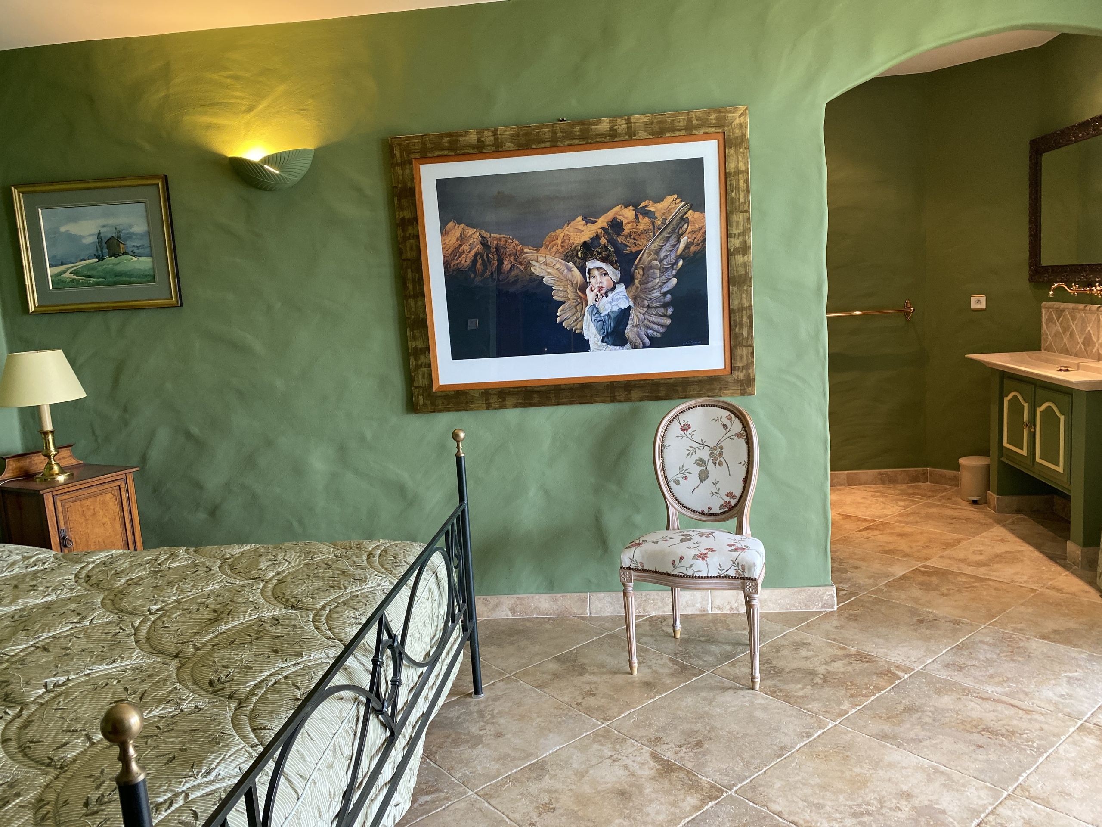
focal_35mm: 26
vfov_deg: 53.1
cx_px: 551
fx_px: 828
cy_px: 414
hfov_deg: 67.3
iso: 125
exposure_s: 1/50
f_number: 1.8
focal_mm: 4.25
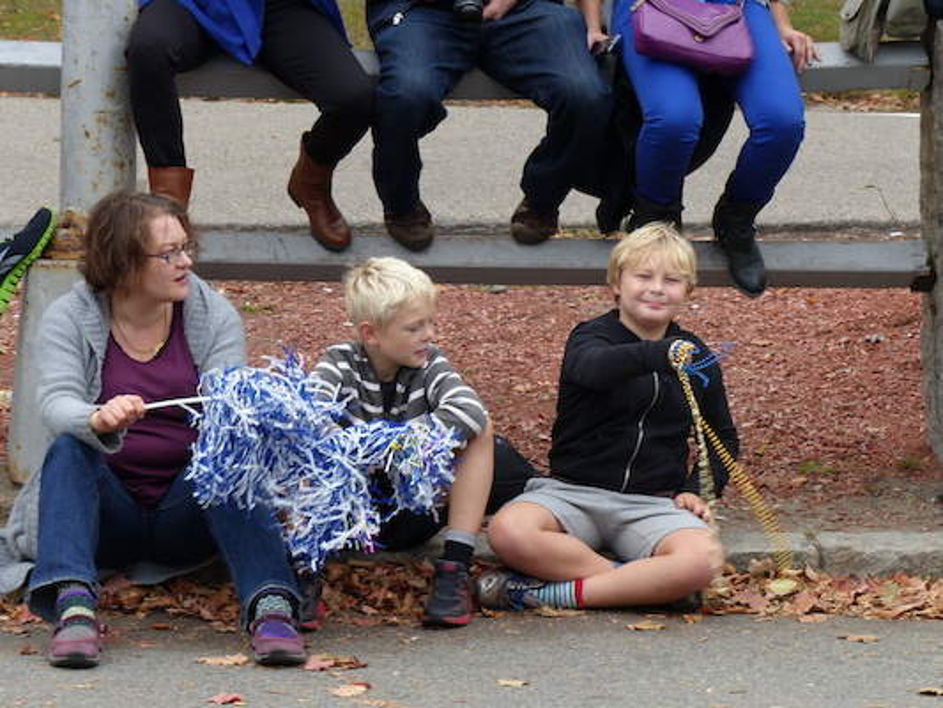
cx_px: 472
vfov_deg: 9.3
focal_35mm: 160
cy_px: 354
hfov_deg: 12.3
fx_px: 4360
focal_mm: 28.7
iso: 100
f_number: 4
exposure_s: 1/250
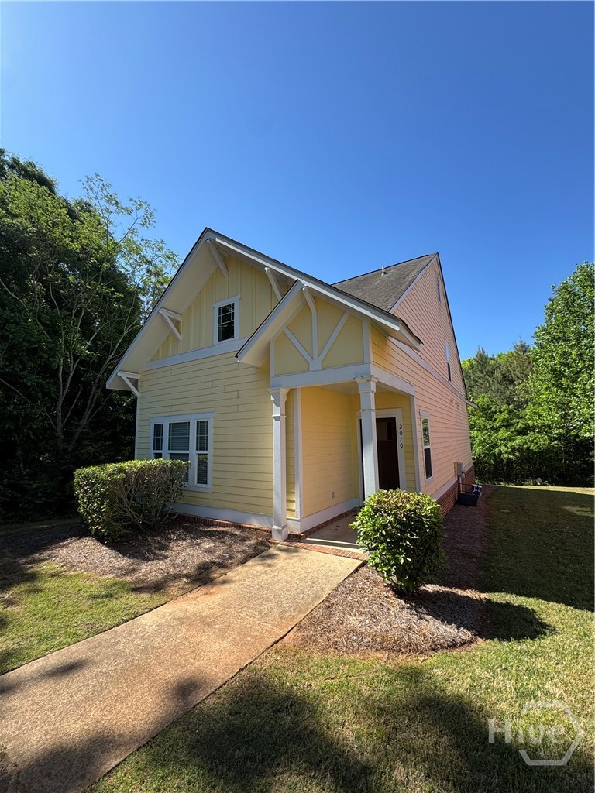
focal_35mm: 14
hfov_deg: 85.7
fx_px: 321
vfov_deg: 102.1
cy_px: 396
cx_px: 298
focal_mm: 2.22
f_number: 2.2
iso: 40
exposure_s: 1/910
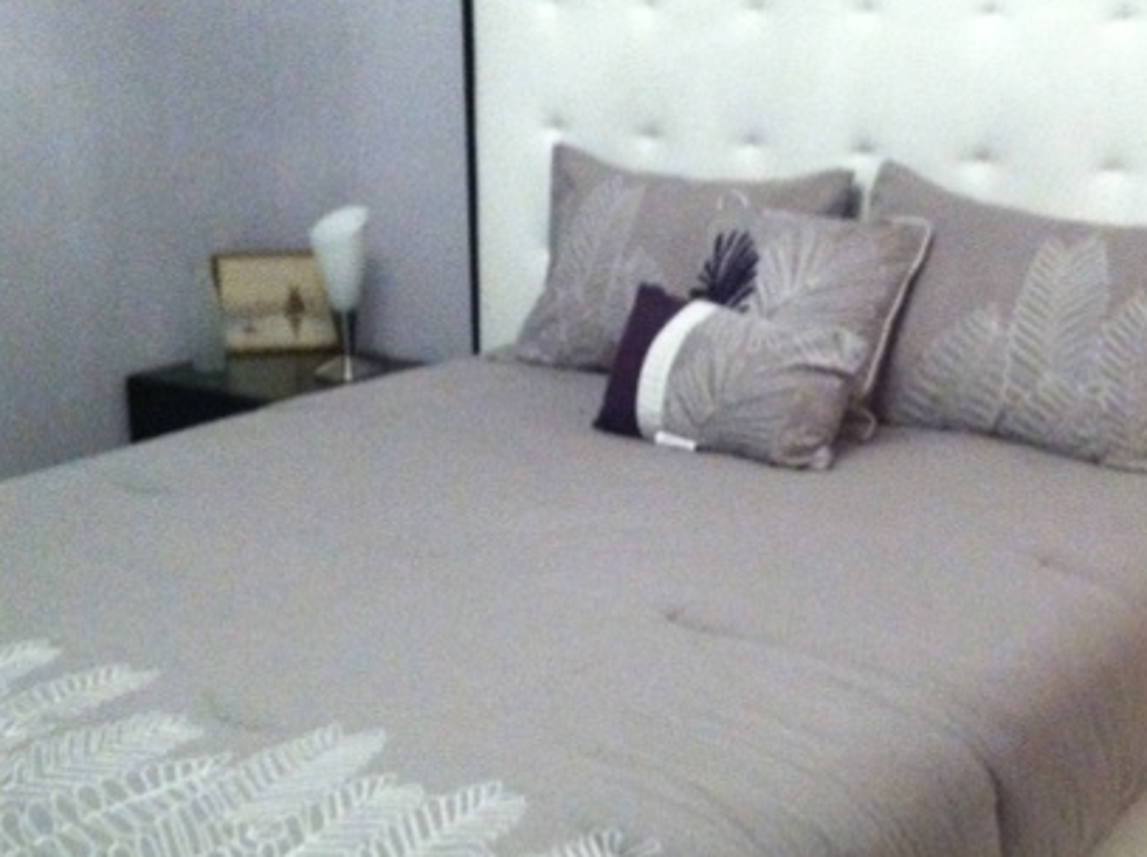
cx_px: 690
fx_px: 1820
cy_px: 499
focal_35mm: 55
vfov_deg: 26.5
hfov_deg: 34.9
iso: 640
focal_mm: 3.85
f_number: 2.8
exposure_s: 1/15
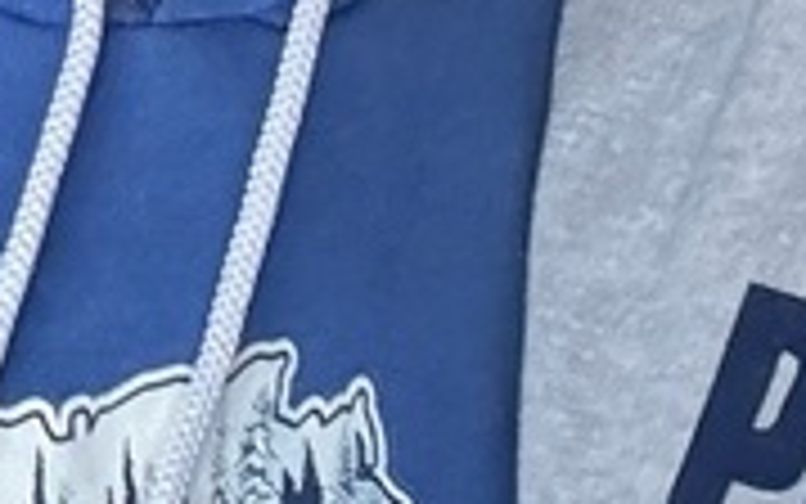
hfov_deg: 11.5
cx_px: 221
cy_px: -968
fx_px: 3999
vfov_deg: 6.6
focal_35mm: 182
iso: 125
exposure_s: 1/60
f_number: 1.9
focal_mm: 2.69
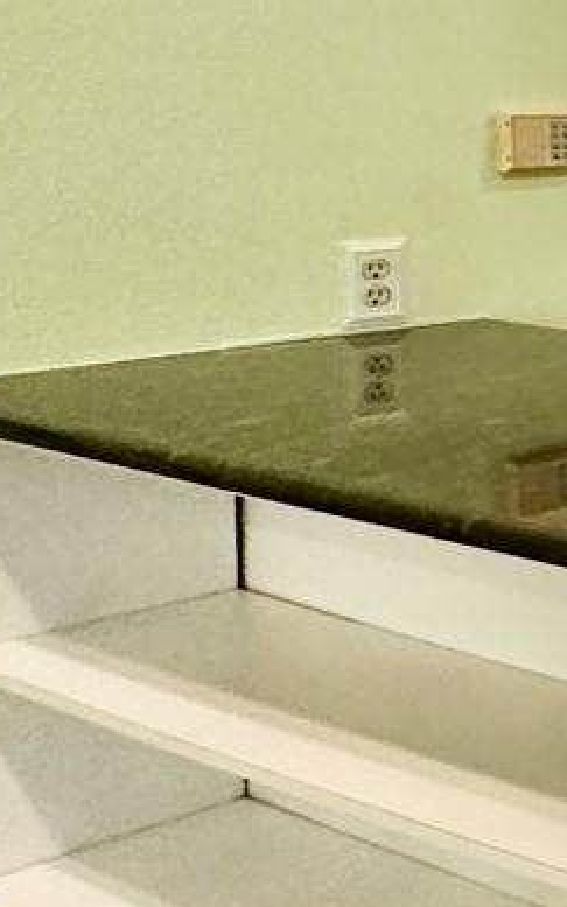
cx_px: 1727
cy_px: 166
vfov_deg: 32.5
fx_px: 1509
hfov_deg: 11.3
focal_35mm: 61
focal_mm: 2.22
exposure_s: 1/60
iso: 320
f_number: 2.2
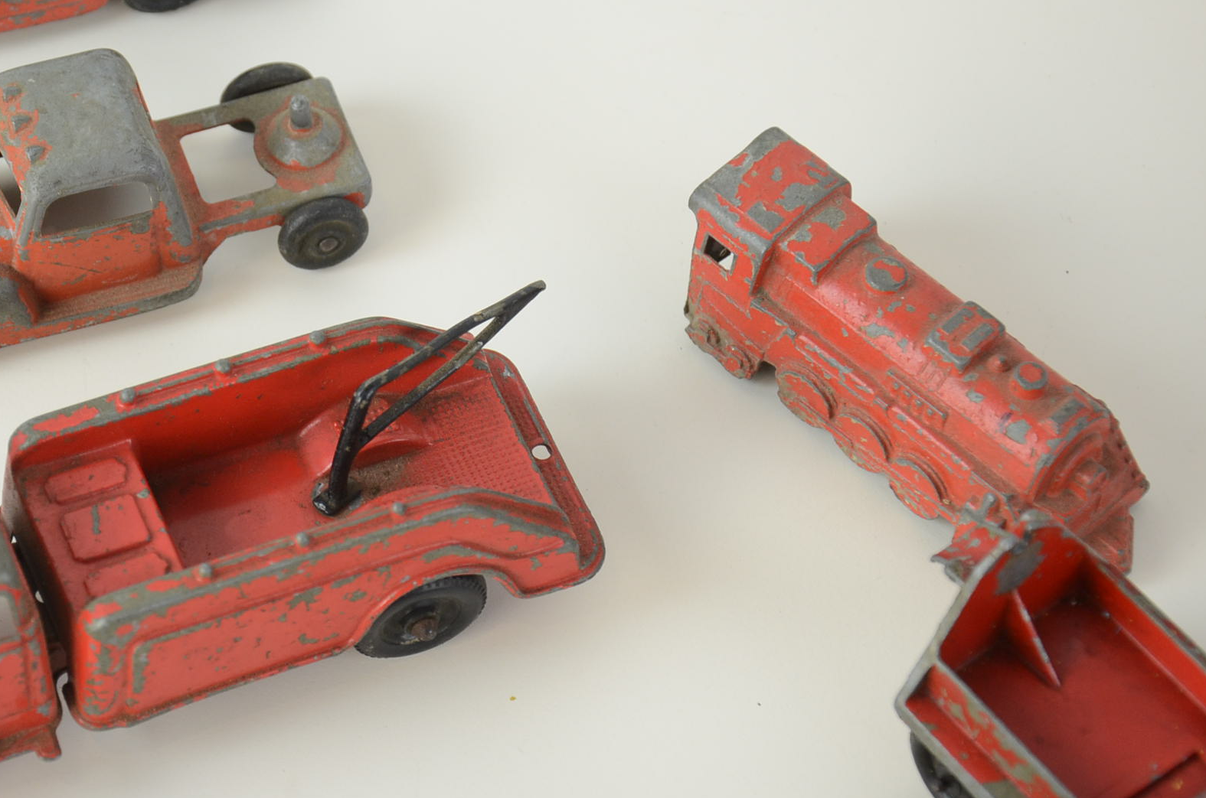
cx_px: 309
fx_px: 4078
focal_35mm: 122
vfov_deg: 11.2
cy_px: 293
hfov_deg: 16.7
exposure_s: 1/60
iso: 500
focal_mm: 52
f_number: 5
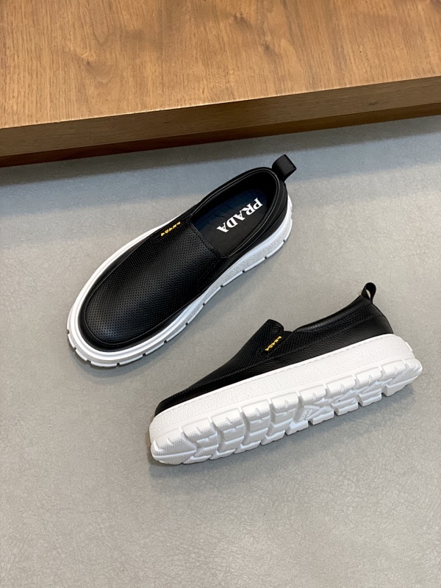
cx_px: 220
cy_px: 294
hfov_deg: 28.0
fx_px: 883
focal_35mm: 52
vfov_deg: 36.8
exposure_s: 1/100
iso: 125
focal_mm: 6
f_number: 2
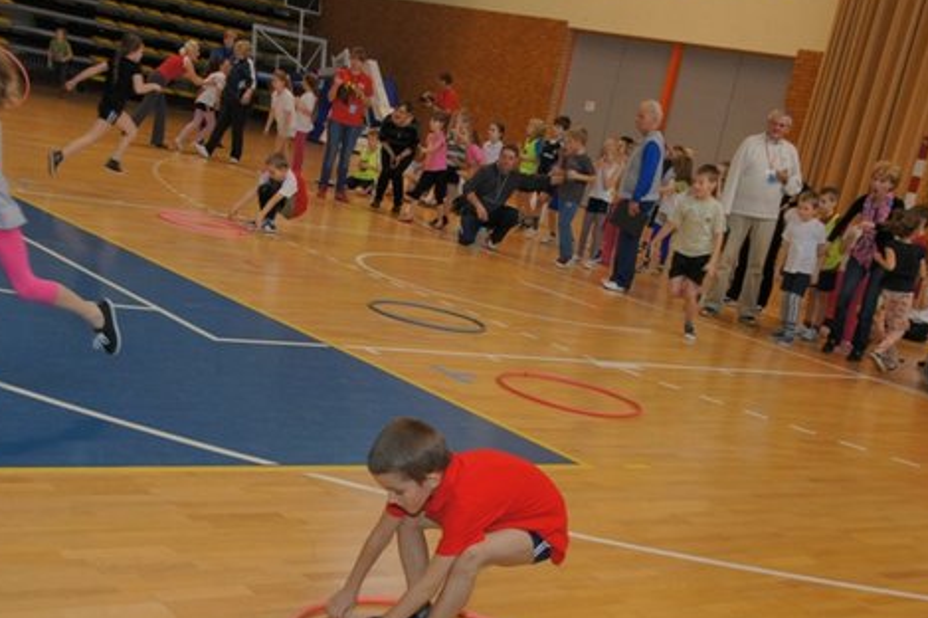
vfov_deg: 24.9
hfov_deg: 36.8
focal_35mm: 54
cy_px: 400
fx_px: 1391
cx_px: 392
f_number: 8
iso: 800
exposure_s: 1/160
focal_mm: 26
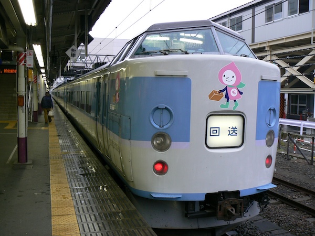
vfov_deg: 39.7
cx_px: 158
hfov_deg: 51.4
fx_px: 328
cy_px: 118
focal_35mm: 36
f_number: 3.2
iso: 100
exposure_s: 1/60
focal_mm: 6
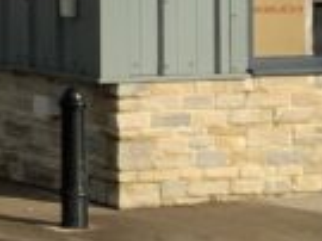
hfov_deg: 7.8
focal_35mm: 220
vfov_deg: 6.7
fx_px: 2045
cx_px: -651
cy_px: -41
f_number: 1.8
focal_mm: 3
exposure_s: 1/2320
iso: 16
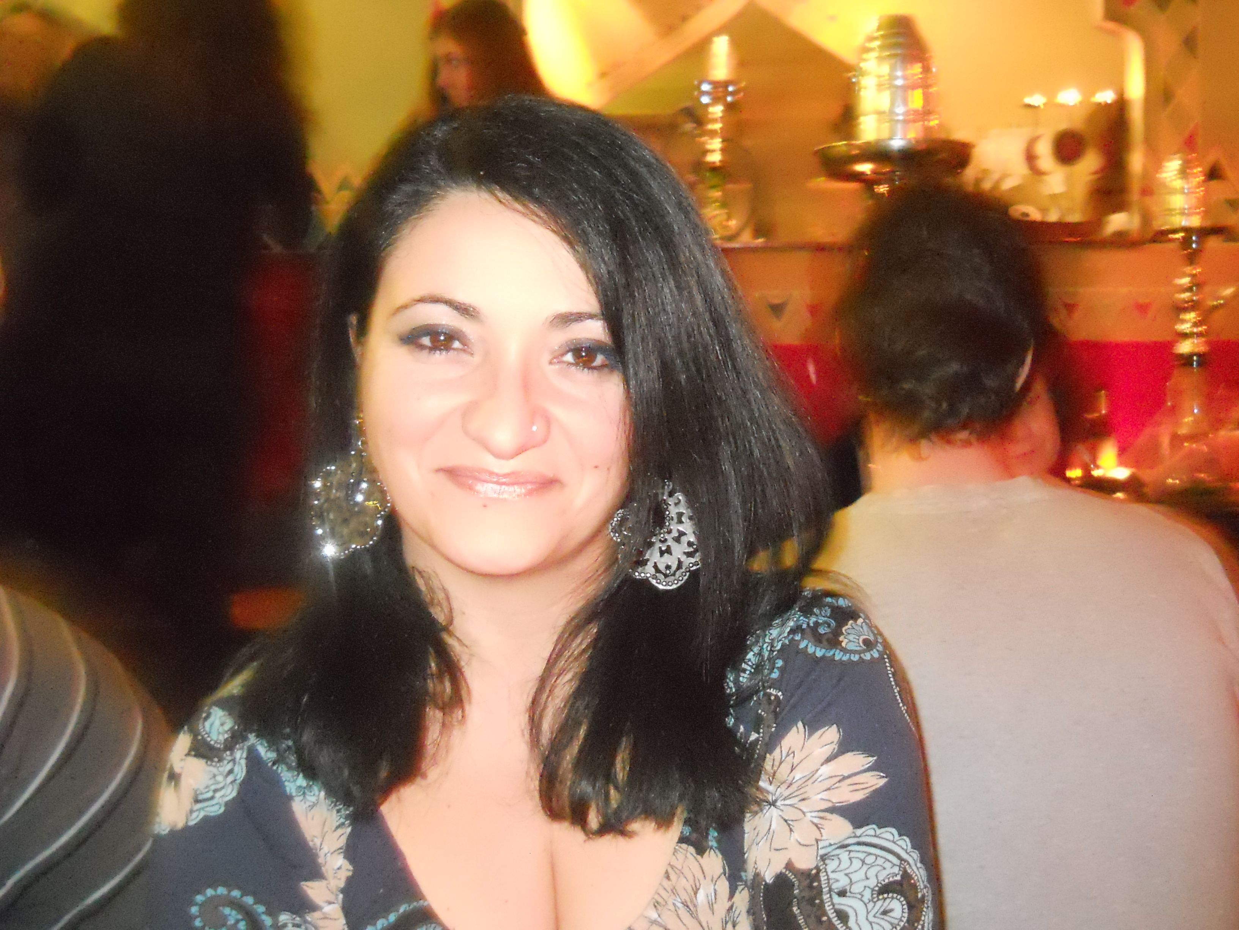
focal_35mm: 41
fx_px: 1468
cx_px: 620
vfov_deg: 35.1
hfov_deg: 45.8
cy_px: 465
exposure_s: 1
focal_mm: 6.72
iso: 1600
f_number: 3.1
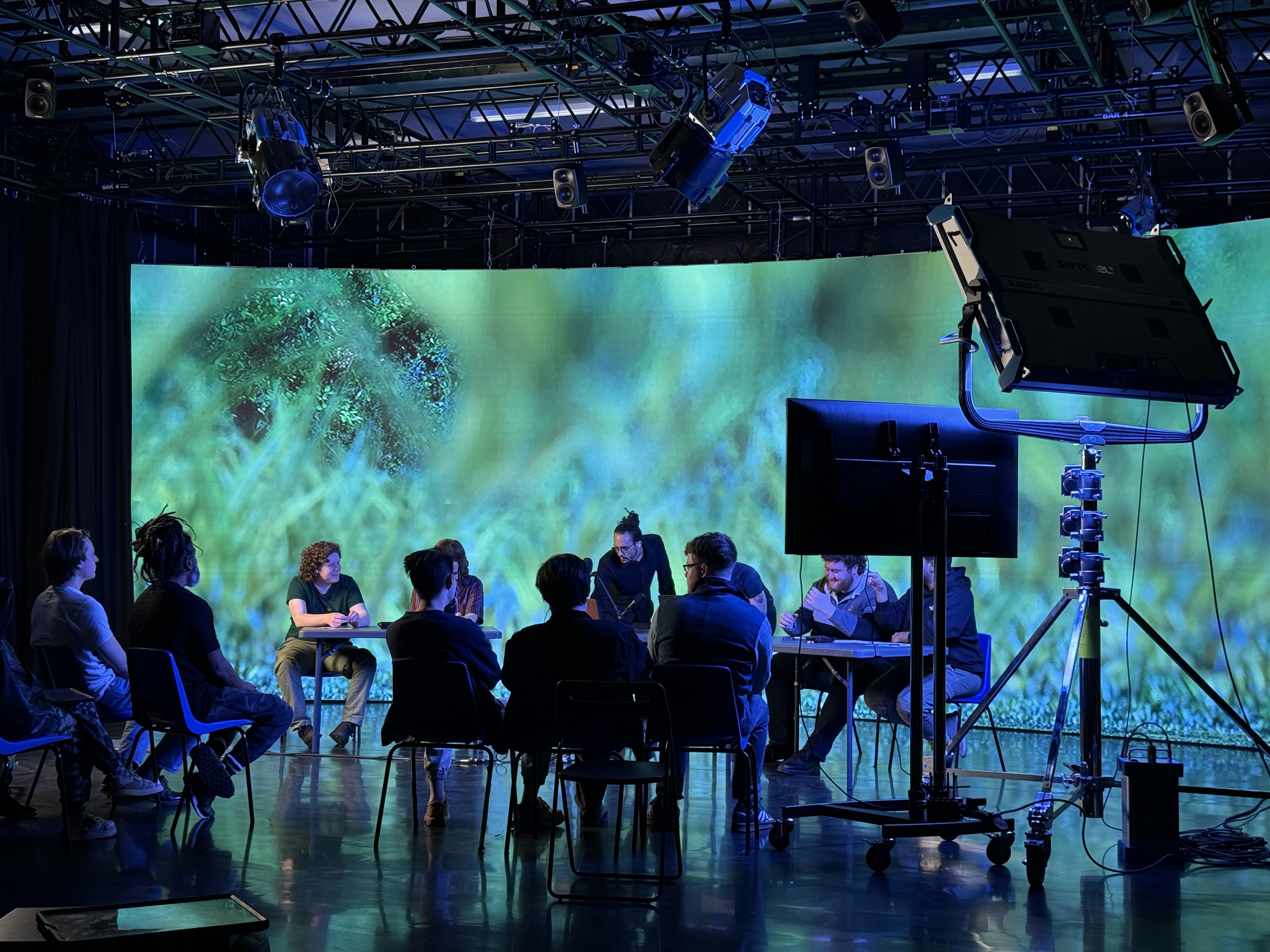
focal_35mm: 48
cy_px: 476
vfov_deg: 30.3
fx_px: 1761
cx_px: 635
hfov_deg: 39.7
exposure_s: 1/377
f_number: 1.78
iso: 80
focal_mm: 6.76
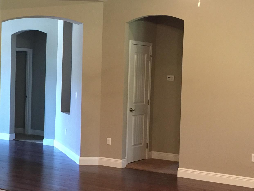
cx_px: 32
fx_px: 514
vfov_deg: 21.0
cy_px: 86
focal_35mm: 70
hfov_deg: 26.9
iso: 125
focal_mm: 4.15
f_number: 2.2
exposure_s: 1/15
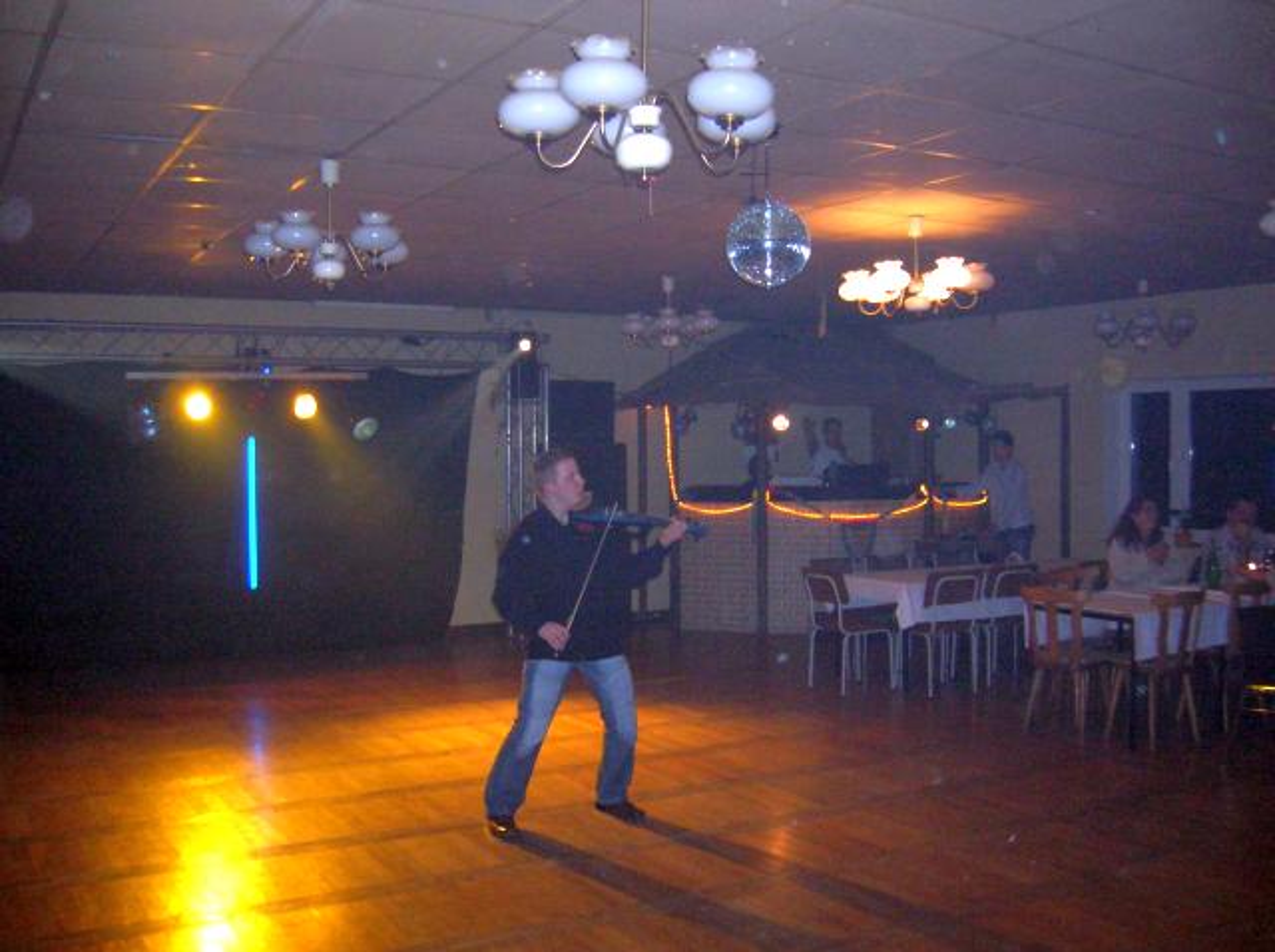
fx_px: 1250
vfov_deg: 41.7
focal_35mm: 34
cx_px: 638
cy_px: 476
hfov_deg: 54.0
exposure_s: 1/60.1
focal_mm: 5.7
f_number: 2.9
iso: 200
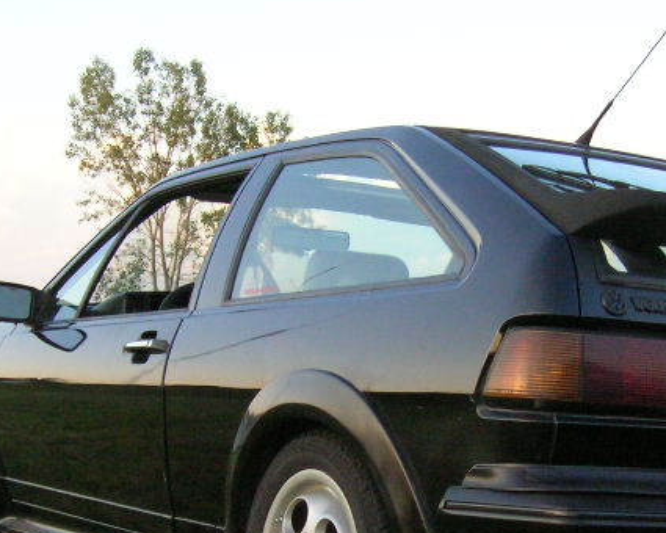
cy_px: 441
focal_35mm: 80
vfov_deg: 19.0
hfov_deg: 23.8
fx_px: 1577
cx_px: 415
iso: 200
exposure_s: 1/256
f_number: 2.9
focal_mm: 5.7
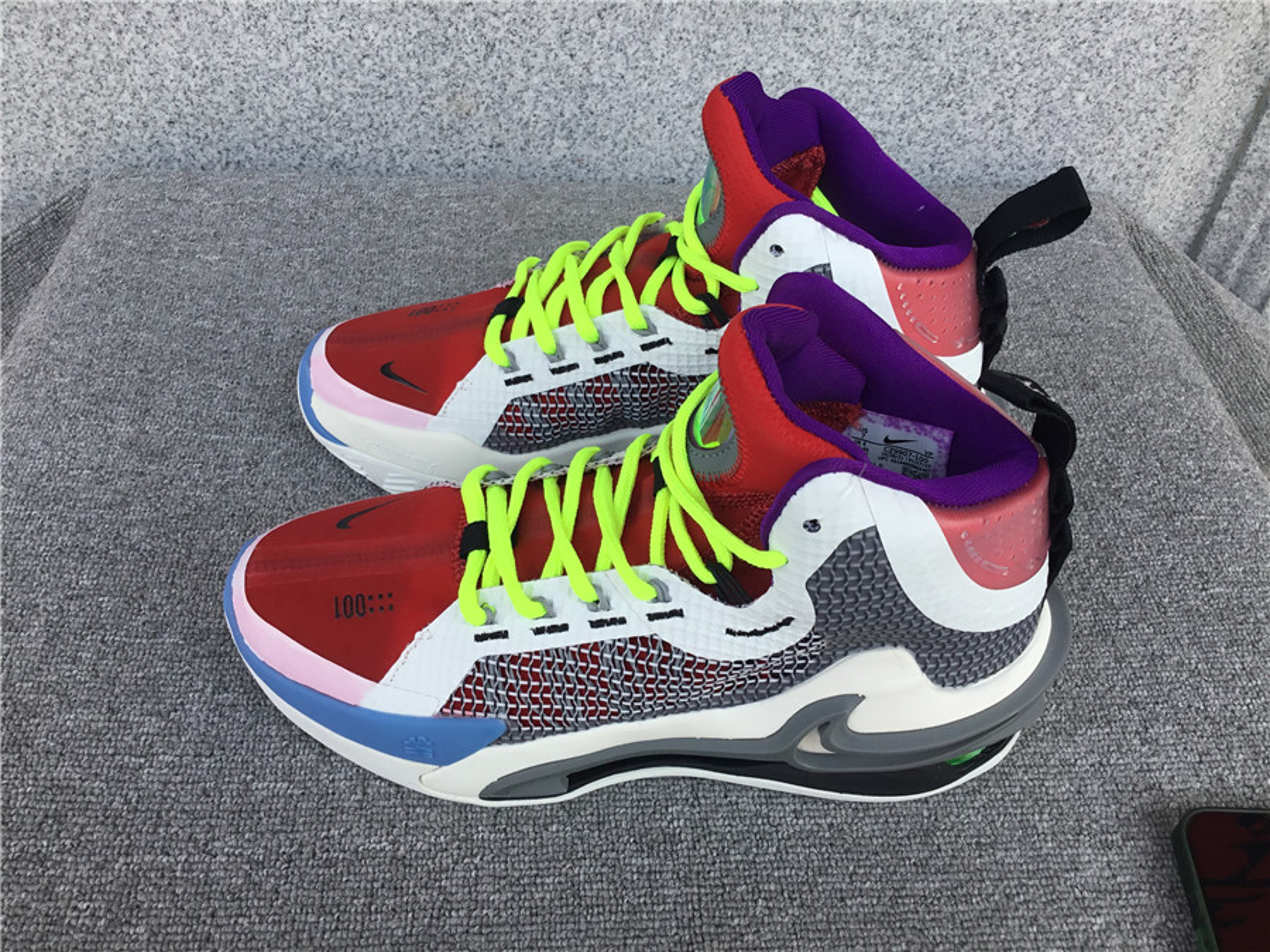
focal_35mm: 31
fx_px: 1137
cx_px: 635
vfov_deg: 45.4
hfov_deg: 58.4
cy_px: 476
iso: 25
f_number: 2.4
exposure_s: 1/266
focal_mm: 3.3
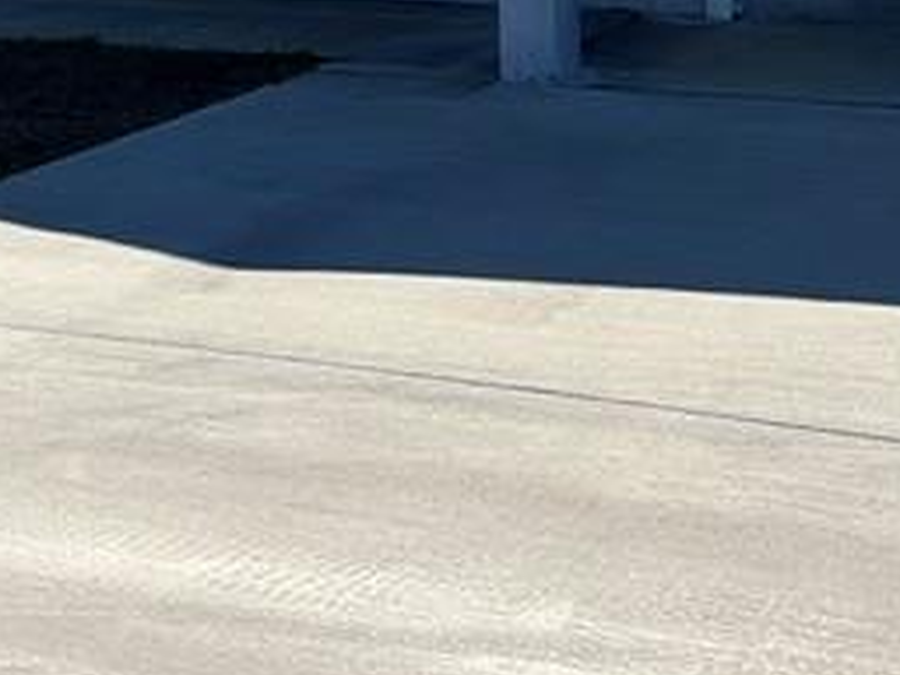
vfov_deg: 14.7
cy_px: -229
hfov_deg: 20.4
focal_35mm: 96
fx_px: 2496
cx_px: 489
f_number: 1.78
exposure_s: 1/5848
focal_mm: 6.86
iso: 80
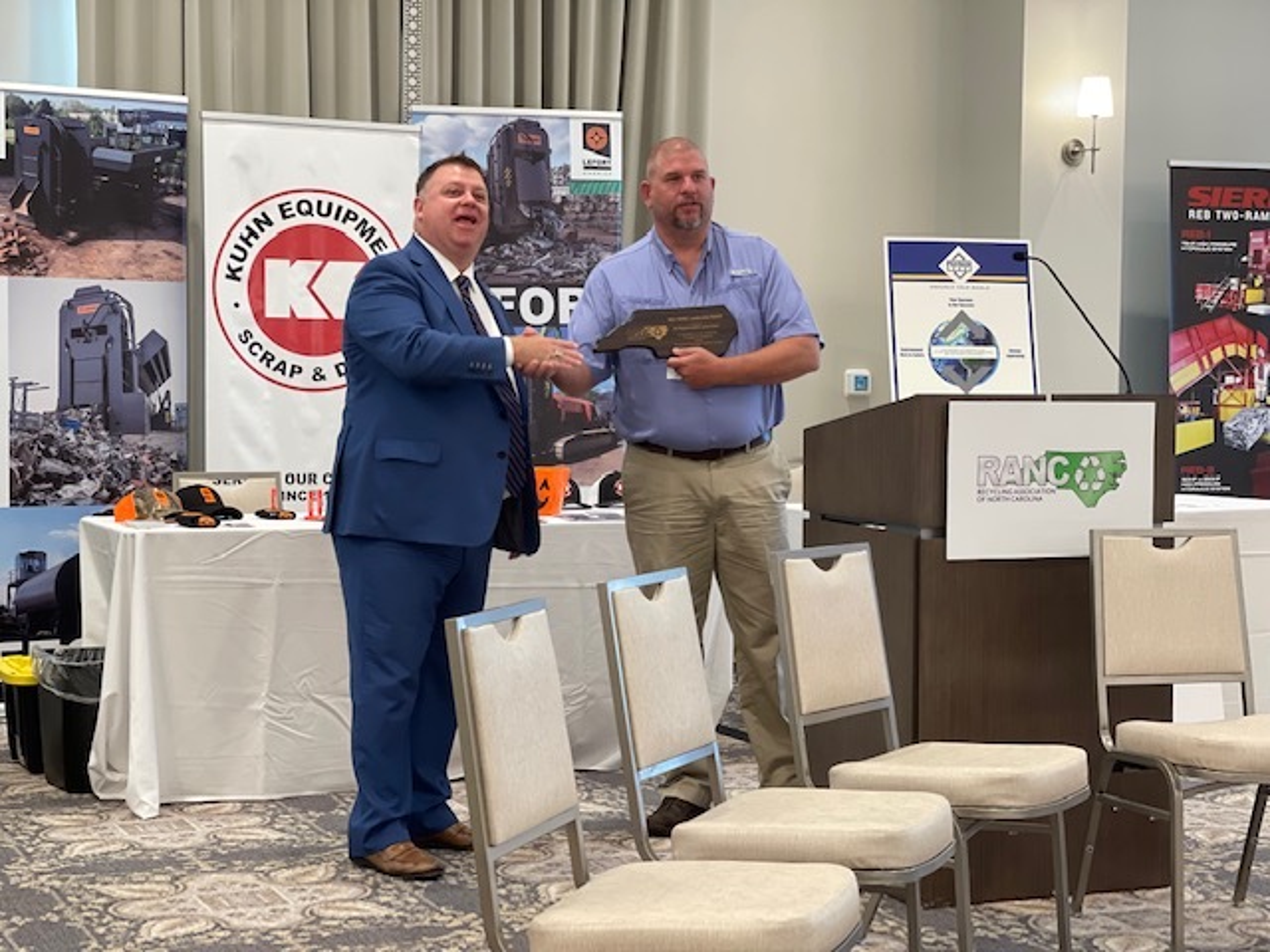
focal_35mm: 64
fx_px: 2348
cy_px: 476
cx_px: 635
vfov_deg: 22.9
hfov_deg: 30.3
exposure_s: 1/40
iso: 200
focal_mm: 7.5
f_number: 2.2
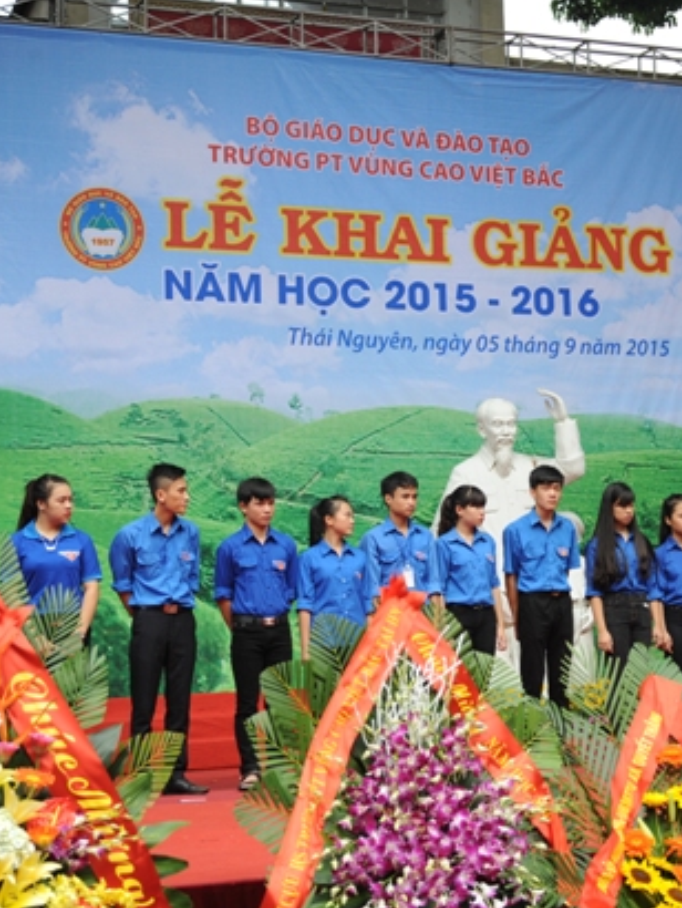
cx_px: 607
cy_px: 453
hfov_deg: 19.1
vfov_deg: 25.6
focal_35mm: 76
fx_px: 1994
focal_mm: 52
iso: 250
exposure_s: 1/250
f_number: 6.3
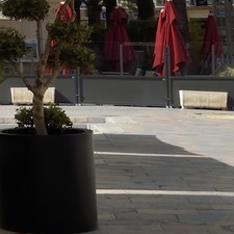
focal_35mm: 175
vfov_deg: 9.8
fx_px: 1338
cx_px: -434
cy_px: -93
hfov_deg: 8.6
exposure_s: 1/200
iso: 200
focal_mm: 29
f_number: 20
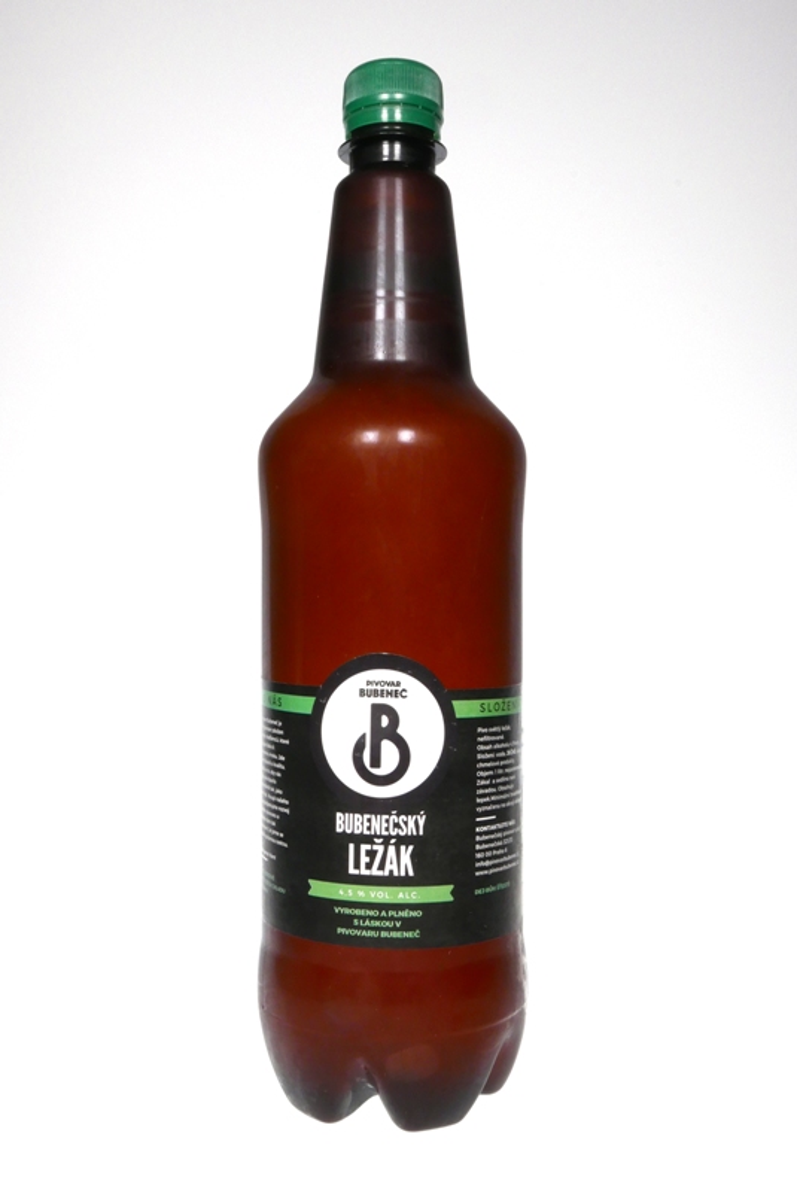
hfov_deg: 36.0
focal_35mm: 37
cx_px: 398
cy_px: 596
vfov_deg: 51.8
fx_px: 1226
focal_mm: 16.5
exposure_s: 1/20
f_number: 16
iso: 800
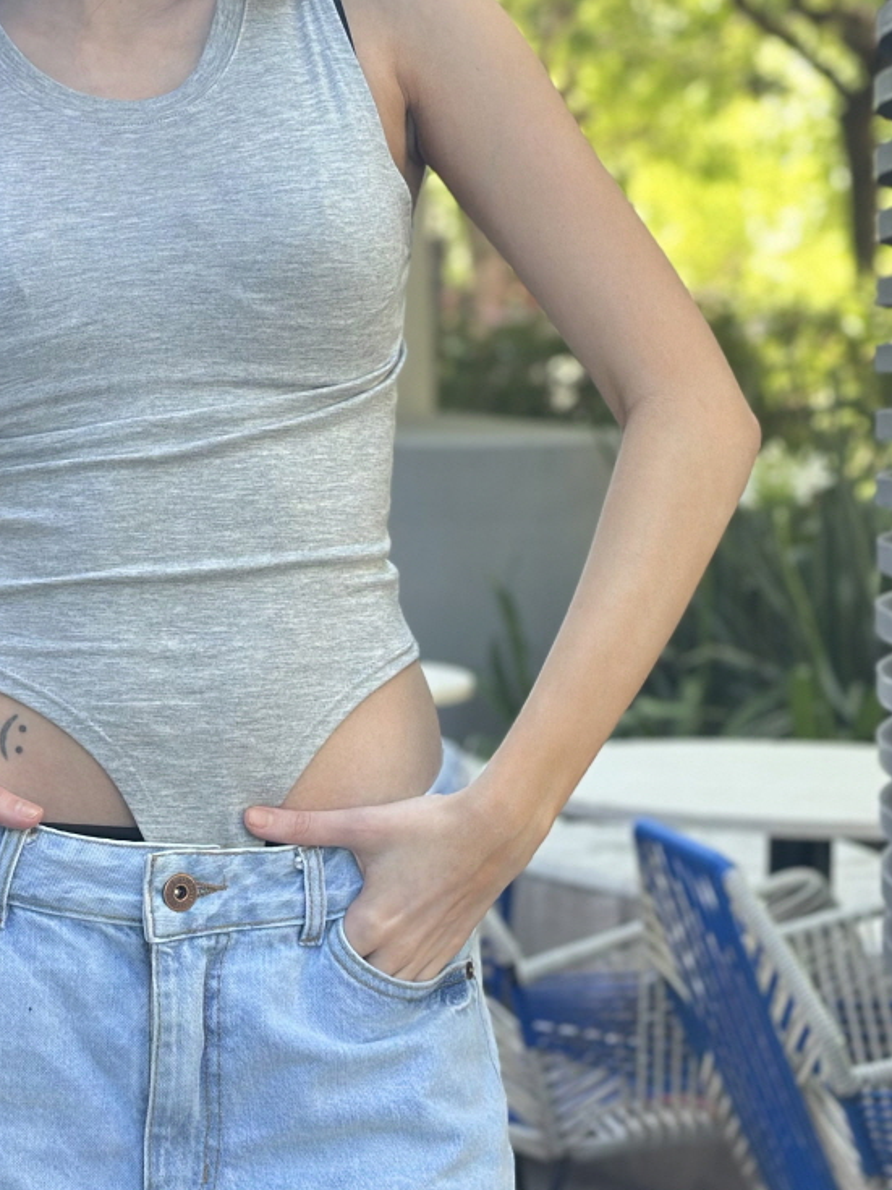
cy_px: 512
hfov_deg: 15.0
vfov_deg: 20.0
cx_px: 240
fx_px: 3368
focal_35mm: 98
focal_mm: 6.86
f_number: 1.78
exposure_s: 1/149
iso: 64
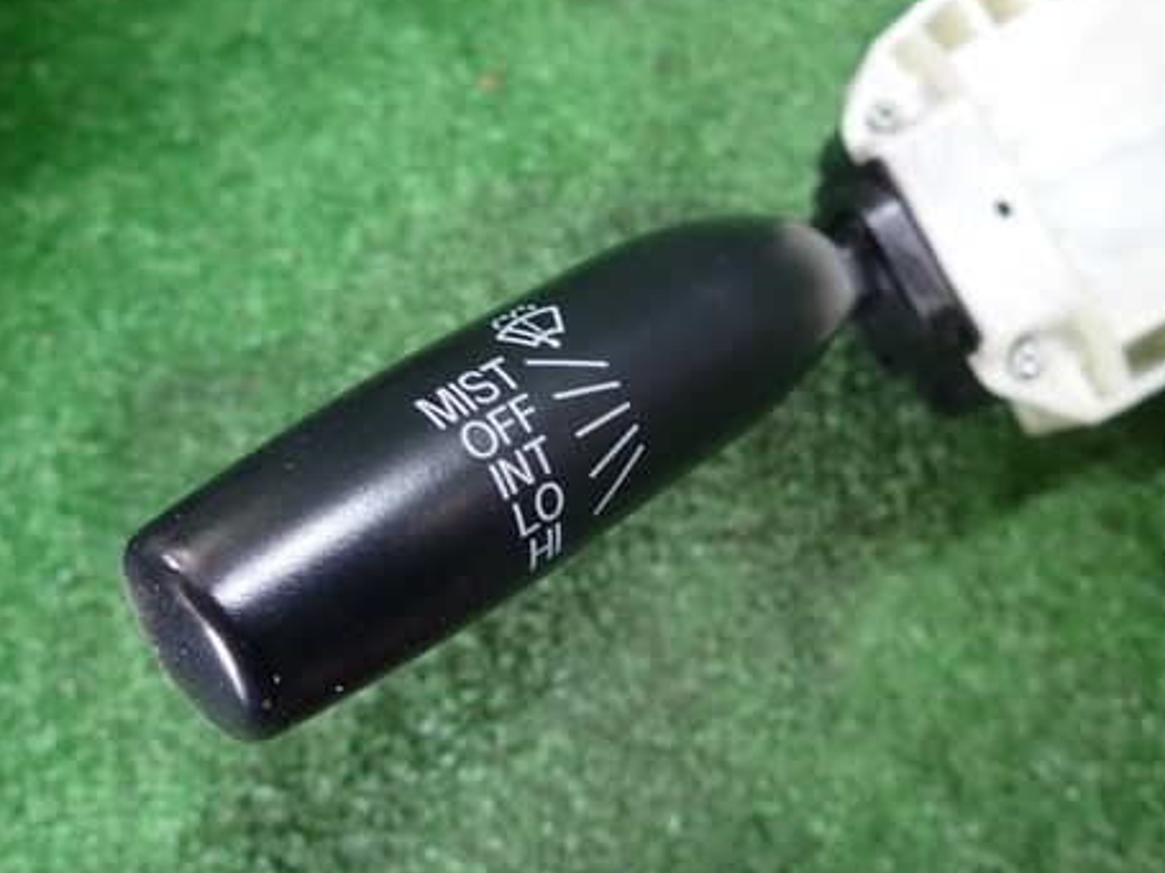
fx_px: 1110
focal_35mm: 33
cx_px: 538
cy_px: 415
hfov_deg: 55.3
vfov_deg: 42.9
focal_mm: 4.5
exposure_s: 1/30
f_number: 2
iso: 200
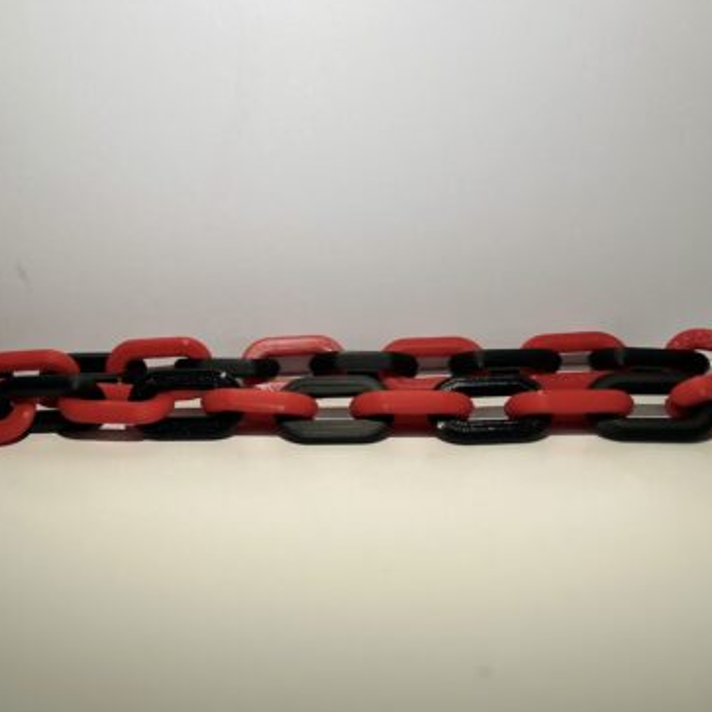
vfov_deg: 43.7
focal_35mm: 38
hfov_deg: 43.2
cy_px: 304
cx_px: 229
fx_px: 884
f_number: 1.5
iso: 160
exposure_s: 1/60
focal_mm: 5.7
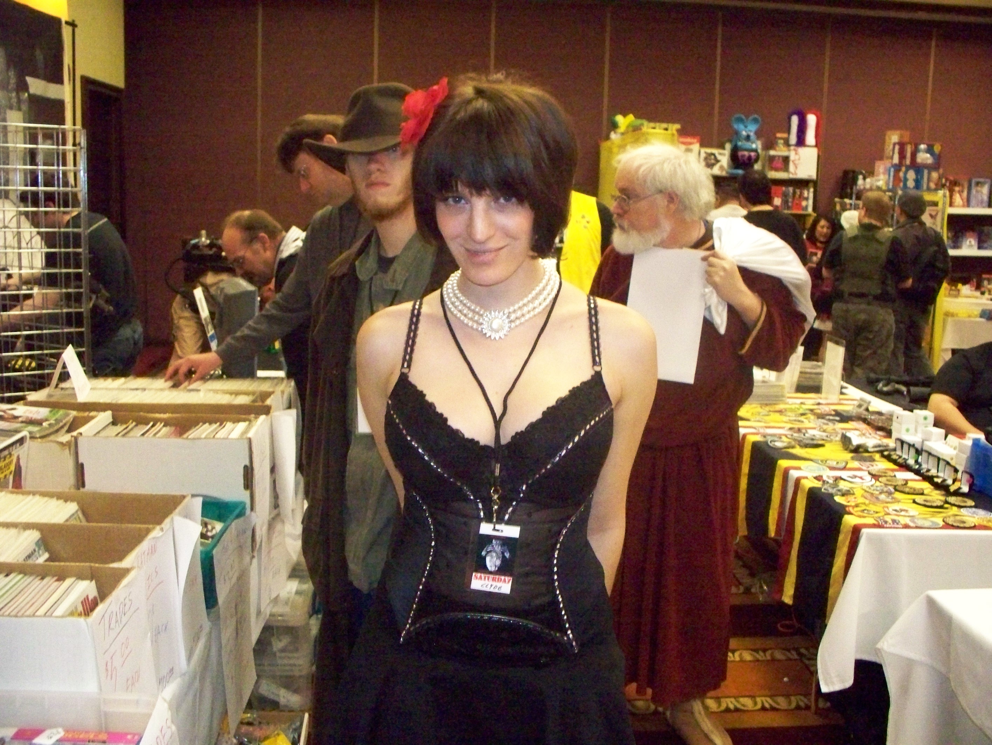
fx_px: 1032
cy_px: 372
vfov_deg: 39.7
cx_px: 496
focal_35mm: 36
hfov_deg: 51.3
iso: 1600
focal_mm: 7.54
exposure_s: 1/60
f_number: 2.8
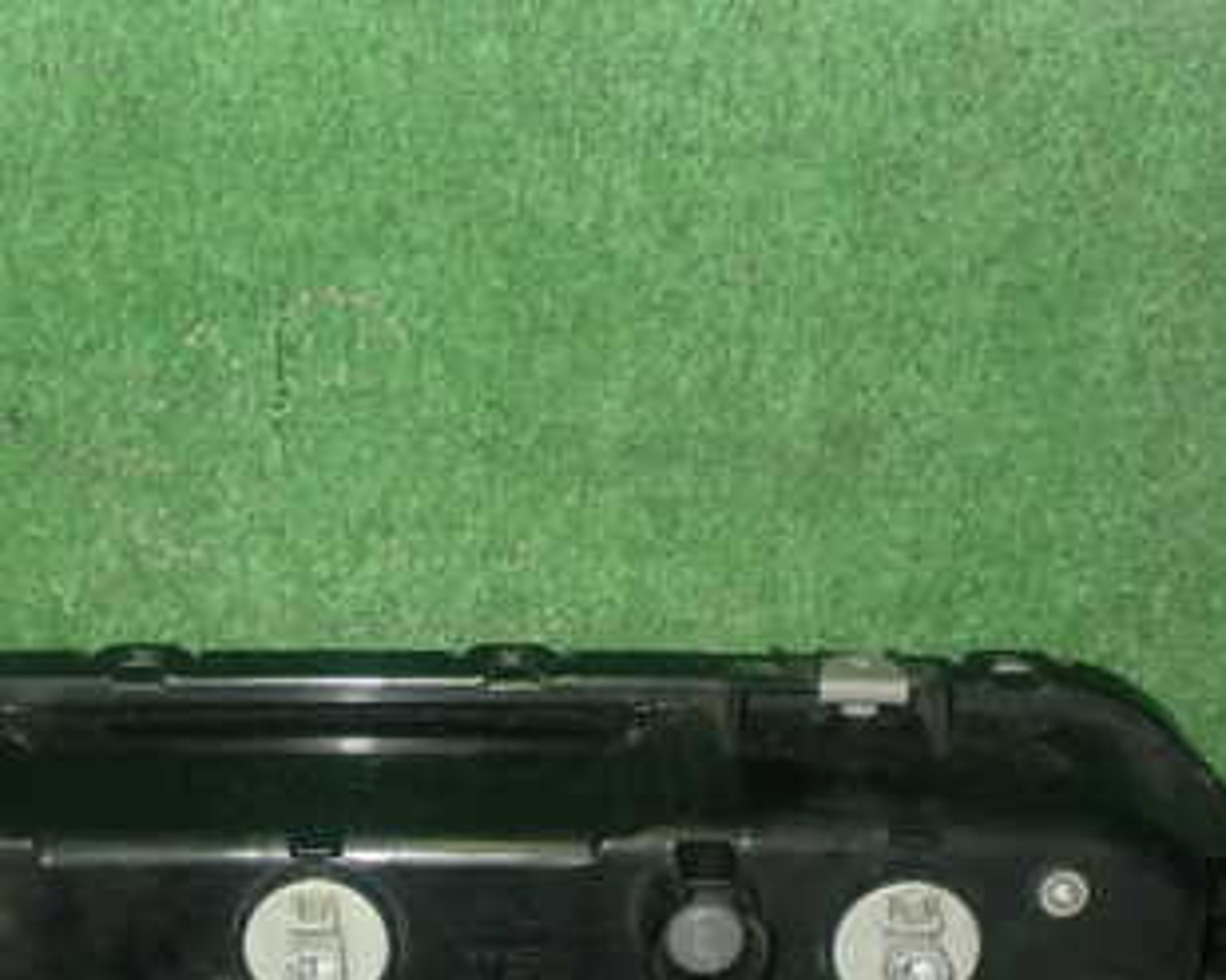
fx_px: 2612
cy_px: 829
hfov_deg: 26.2
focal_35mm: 72
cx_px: 365
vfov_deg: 20.9
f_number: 8
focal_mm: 6.83
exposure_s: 1/40
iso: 800
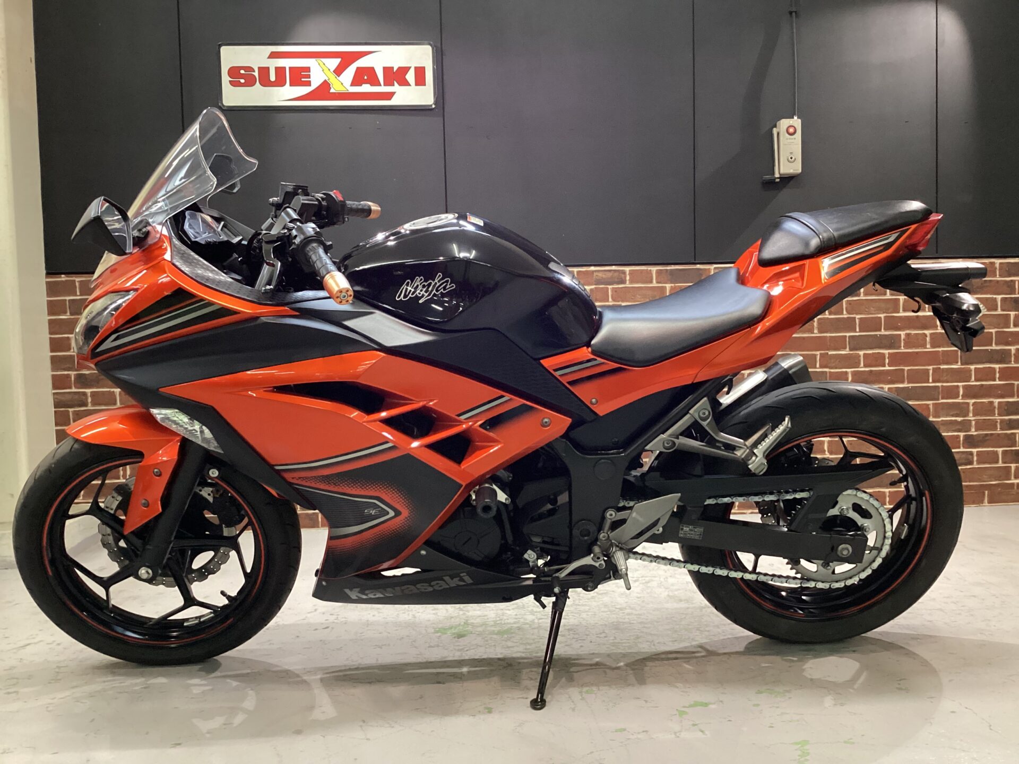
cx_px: 510
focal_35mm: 31
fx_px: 913
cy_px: 382
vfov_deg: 45.4
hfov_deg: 58.4
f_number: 2.4
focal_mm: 3.3
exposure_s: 1/60
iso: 400
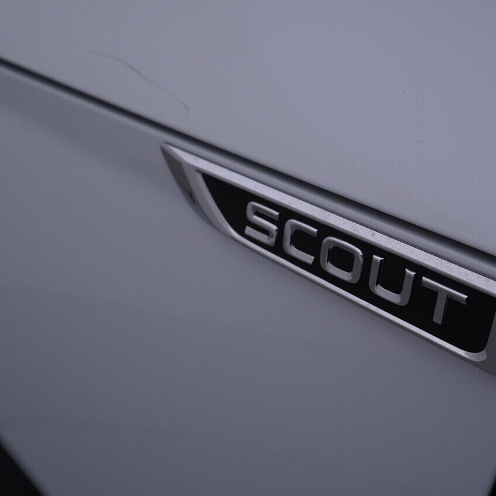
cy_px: 232
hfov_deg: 32.6
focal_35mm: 52
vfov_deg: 32.8
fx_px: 843
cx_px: 314
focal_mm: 24
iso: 125
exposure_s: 1/160
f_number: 5.6
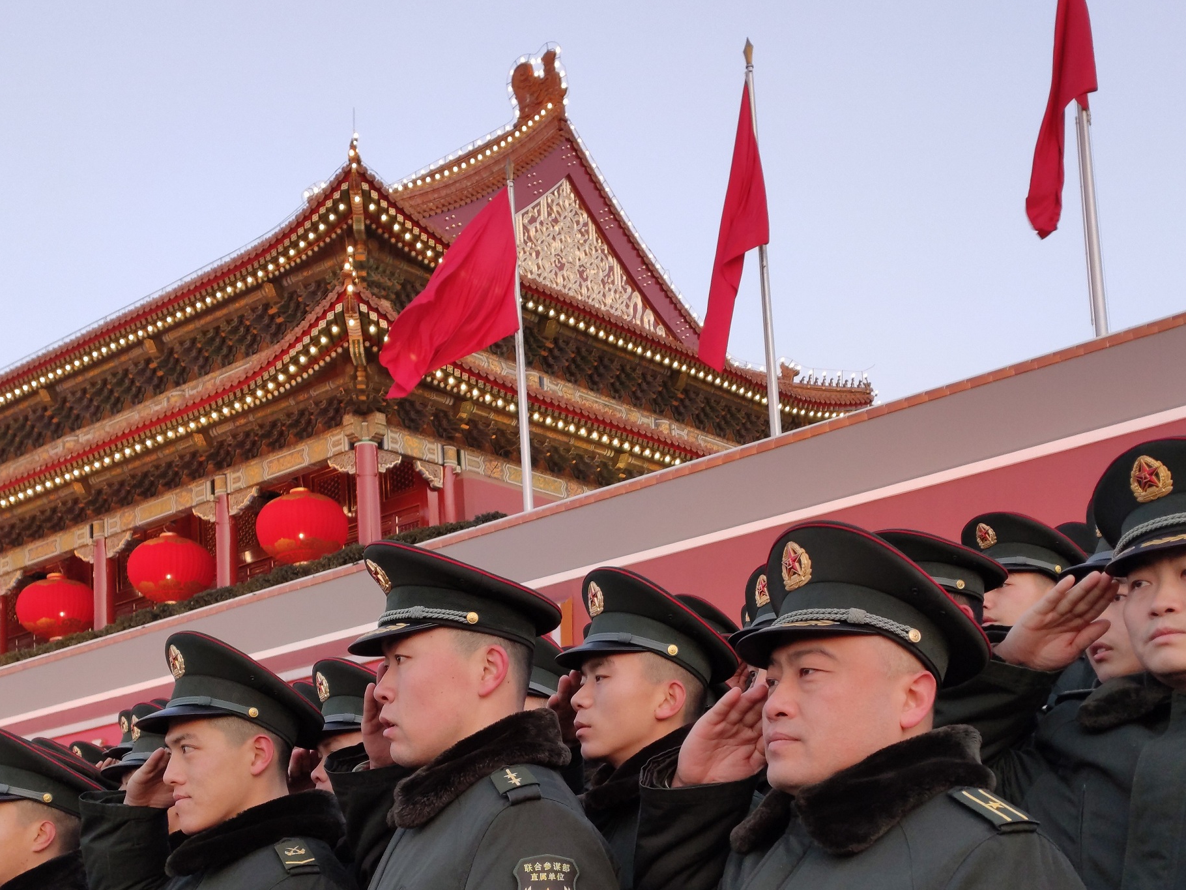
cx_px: 609
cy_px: 749
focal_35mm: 48
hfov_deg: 39.7
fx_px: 1645
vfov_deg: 29.4
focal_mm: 4.77
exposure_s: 1/50
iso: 138
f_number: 1.75
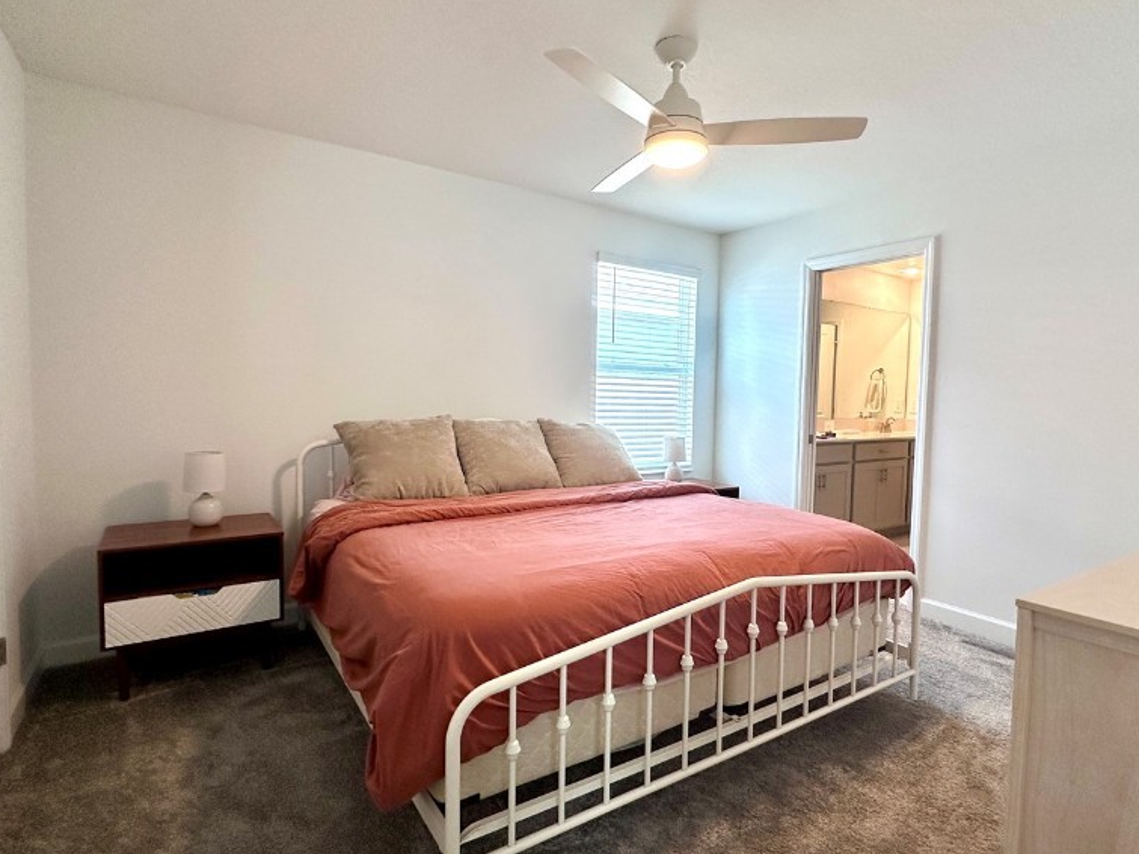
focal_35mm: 19
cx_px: 611
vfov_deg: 68.7
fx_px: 625
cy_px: 430
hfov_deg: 84.5
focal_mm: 2.22
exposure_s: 1/120
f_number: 2.2
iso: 125
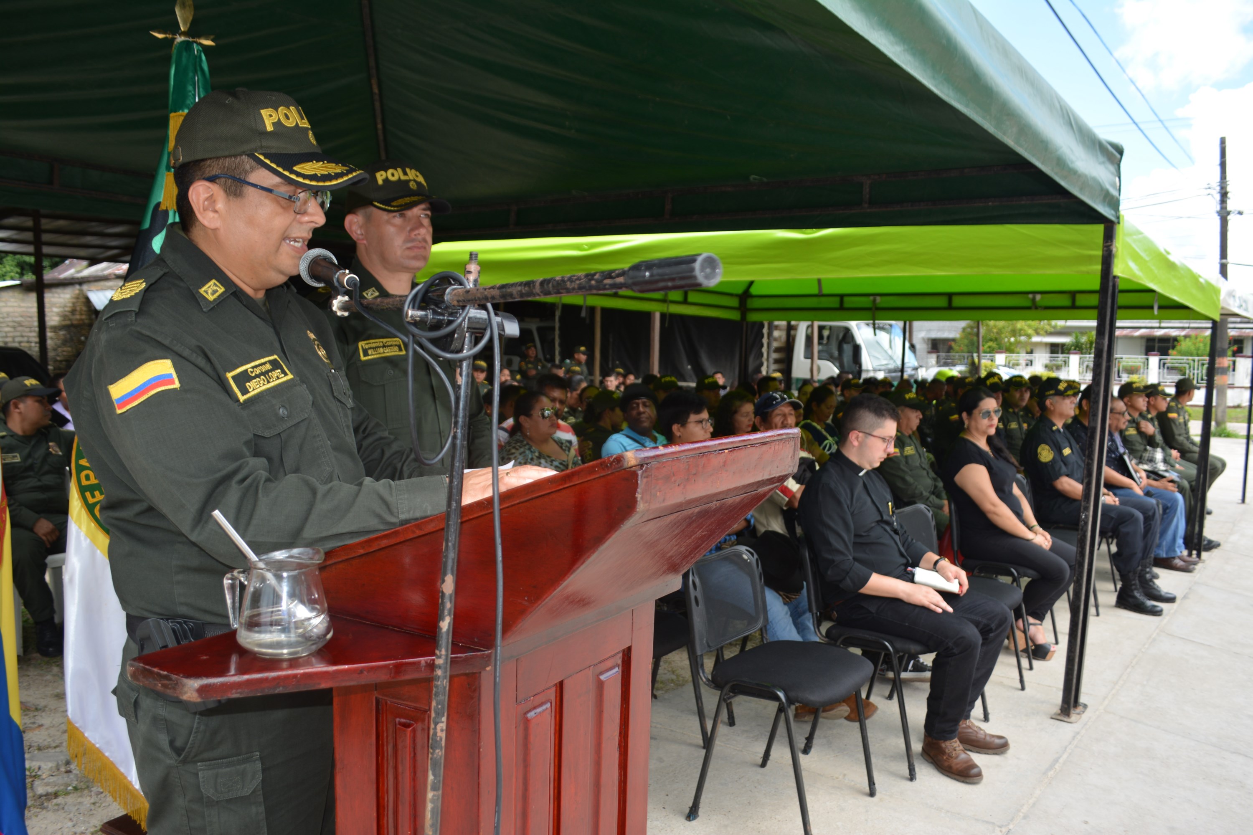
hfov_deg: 67.4
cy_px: 418
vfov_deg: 47.9
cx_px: 626
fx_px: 940
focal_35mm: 27
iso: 100
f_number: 4.5
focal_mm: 18
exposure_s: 1/200
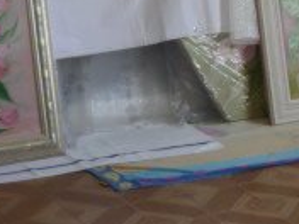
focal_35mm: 138
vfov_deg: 10.6
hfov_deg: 13.8
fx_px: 1192
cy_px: -36
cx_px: 384
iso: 100
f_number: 2.8
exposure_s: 1/60
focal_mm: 5.5
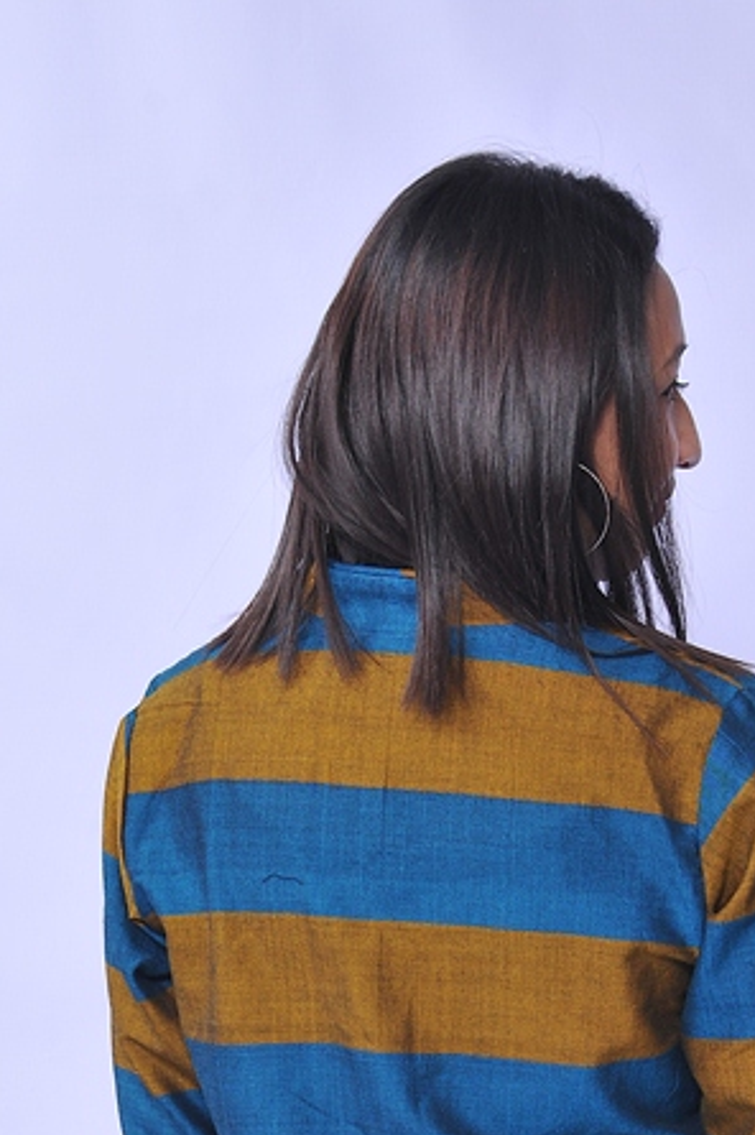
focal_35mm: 170
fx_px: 5356
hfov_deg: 8.1
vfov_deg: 11.7
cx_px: 508
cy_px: 1518
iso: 250
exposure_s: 1/125
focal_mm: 50
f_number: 9
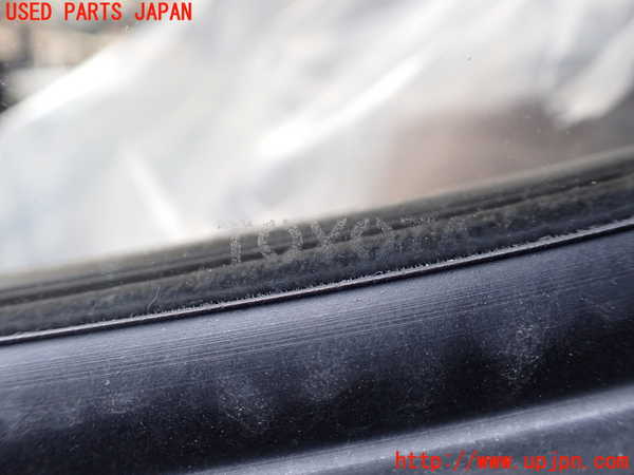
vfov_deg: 46.8
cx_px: 317
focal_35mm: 30
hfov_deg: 60.0
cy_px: 238
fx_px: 549
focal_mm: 5.4
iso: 250
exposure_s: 1/125
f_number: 2.3
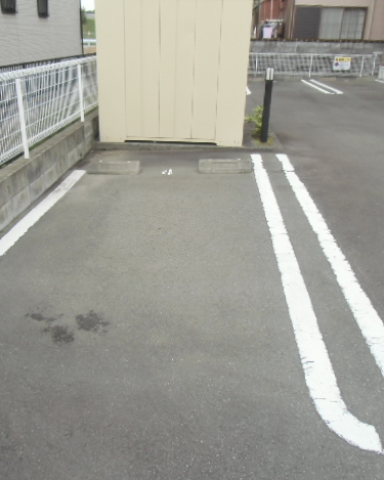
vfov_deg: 55.7
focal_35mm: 32
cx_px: 172
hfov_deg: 45.7
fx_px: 455
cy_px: 237
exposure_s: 1/100
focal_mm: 4.24
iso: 64
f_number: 3
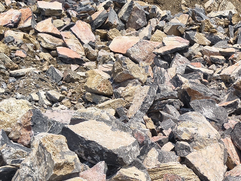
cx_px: 240
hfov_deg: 31.8
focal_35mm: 56
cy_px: 157
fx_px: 390
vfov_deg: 25.4
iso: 101
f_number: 1.8
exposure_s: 1/1609
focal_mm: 5.56
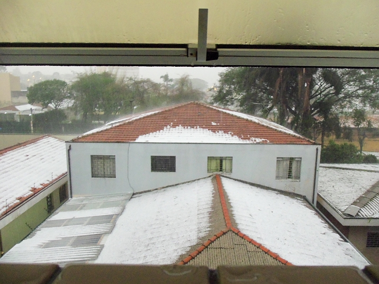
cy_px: 142
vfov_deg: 48.2
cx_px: 190
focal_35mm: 29
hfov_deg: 61.7
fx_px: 318
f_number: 3.4
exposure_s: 1/30
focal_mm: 5.2
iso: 400
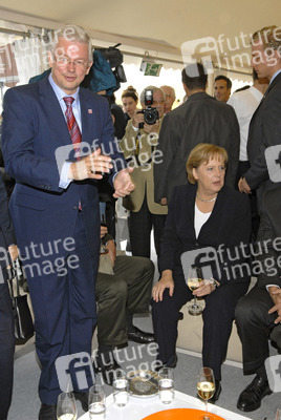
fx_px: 455
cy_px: 210
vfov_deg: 49.5
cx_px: 140
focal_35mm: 39
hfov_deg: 34.3
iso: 400
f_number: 6.3
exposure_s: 1/60
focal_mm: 26
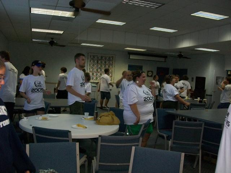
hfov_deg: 51.4
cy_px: 86
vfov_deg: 39.7
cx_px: 116
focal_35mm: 36
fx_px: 240
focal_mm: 6
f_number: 2.7
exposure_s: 1/60
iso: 160
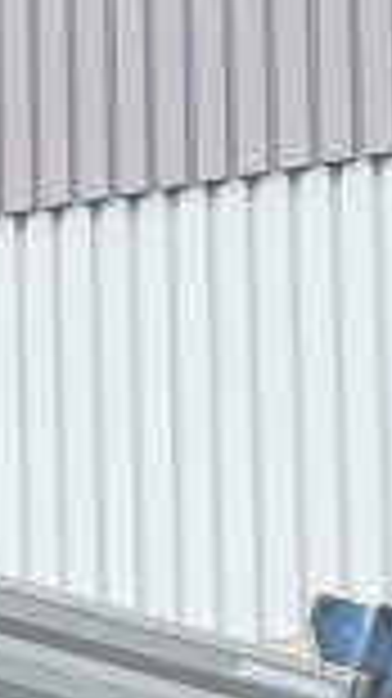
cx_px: -937
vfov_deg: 17.8
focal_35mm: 117
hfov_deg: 8.1
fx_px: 2166
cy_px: 716
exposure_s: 1/2404
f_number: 1.5
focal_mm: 5.7
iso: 50
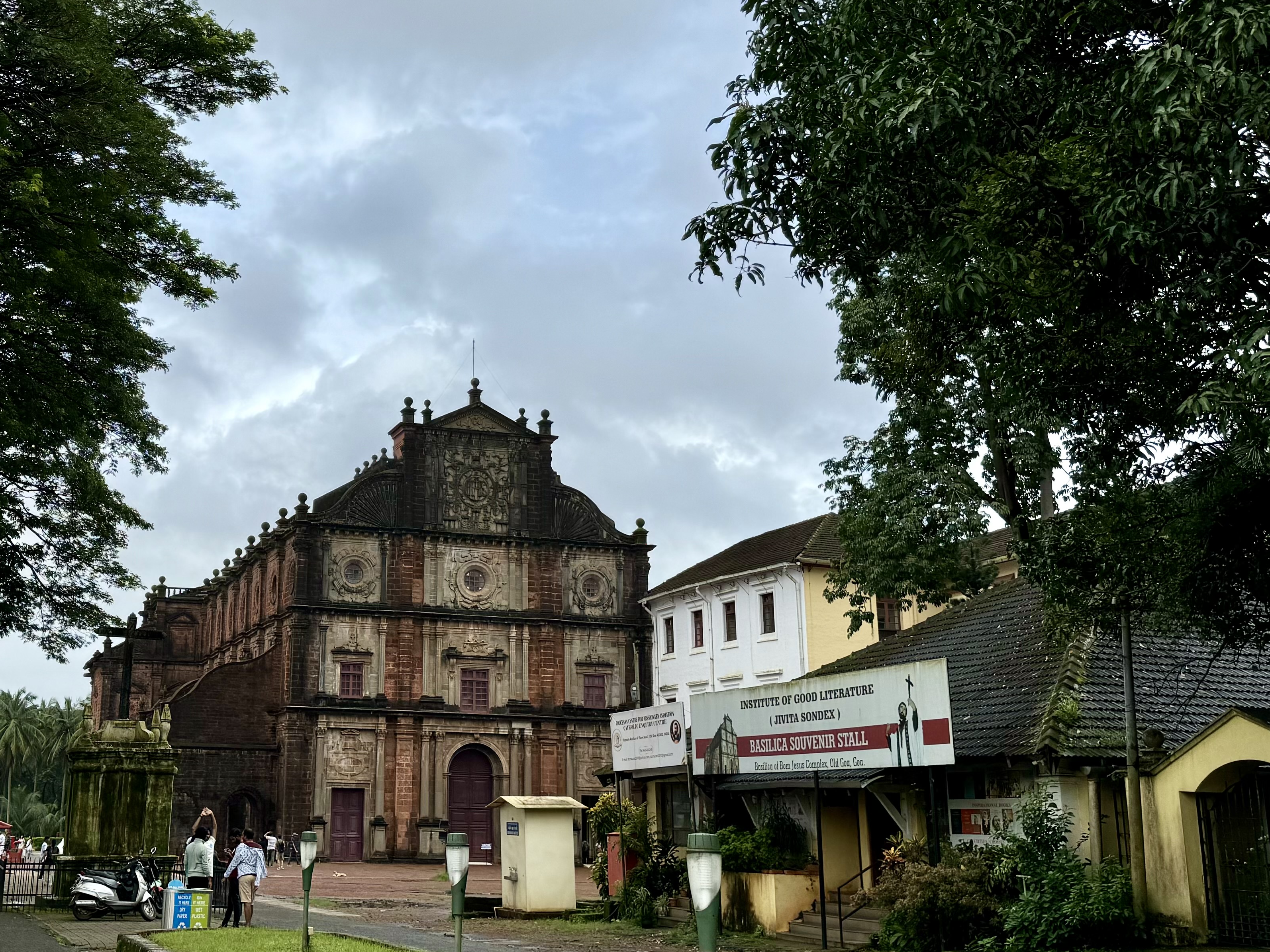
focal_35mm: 43
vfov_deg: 33.5
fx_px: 1578
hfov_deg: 43.0
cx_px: 384
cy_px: 398
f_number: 1.78
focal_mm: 6.76
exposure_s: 1/4950
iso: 80
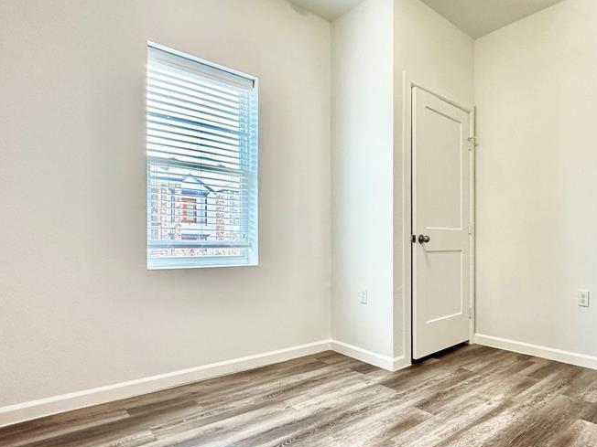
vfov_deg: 60.9
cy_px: 248
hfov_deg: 74.2
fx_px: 379
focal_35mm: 22
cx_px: 395
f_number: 2.2
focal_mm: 2.22
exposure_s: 1/120
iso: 160
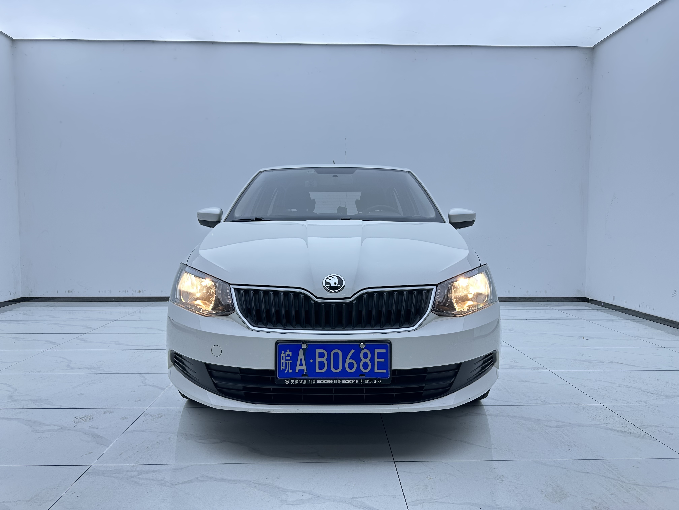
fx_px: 471
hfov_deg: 71.6
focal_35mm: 24
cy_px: 255
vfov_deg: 56.8
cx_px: 340
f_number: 1.78
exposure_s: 1/155
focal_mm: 6.86
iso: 80
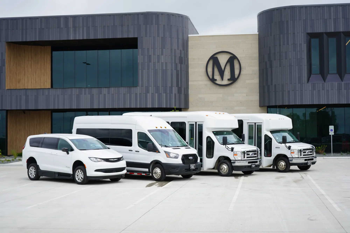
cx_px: 175
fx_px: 574
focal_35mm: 59
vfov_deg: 23.0
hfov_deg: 33.9
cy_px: 116
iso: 100
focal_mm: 59
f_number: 5.6
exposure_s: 1/400
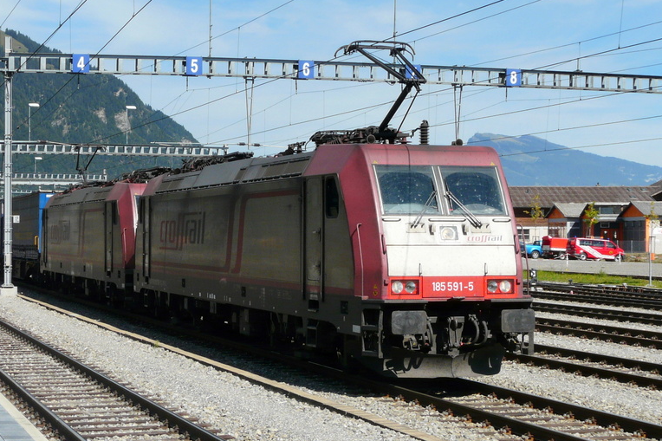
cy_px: 217
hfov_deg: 25.6
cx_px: 268
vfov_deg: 17.3
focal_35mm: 79
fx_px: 1452
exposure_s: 1/500
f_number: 6.3
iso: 100
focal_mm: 9.5
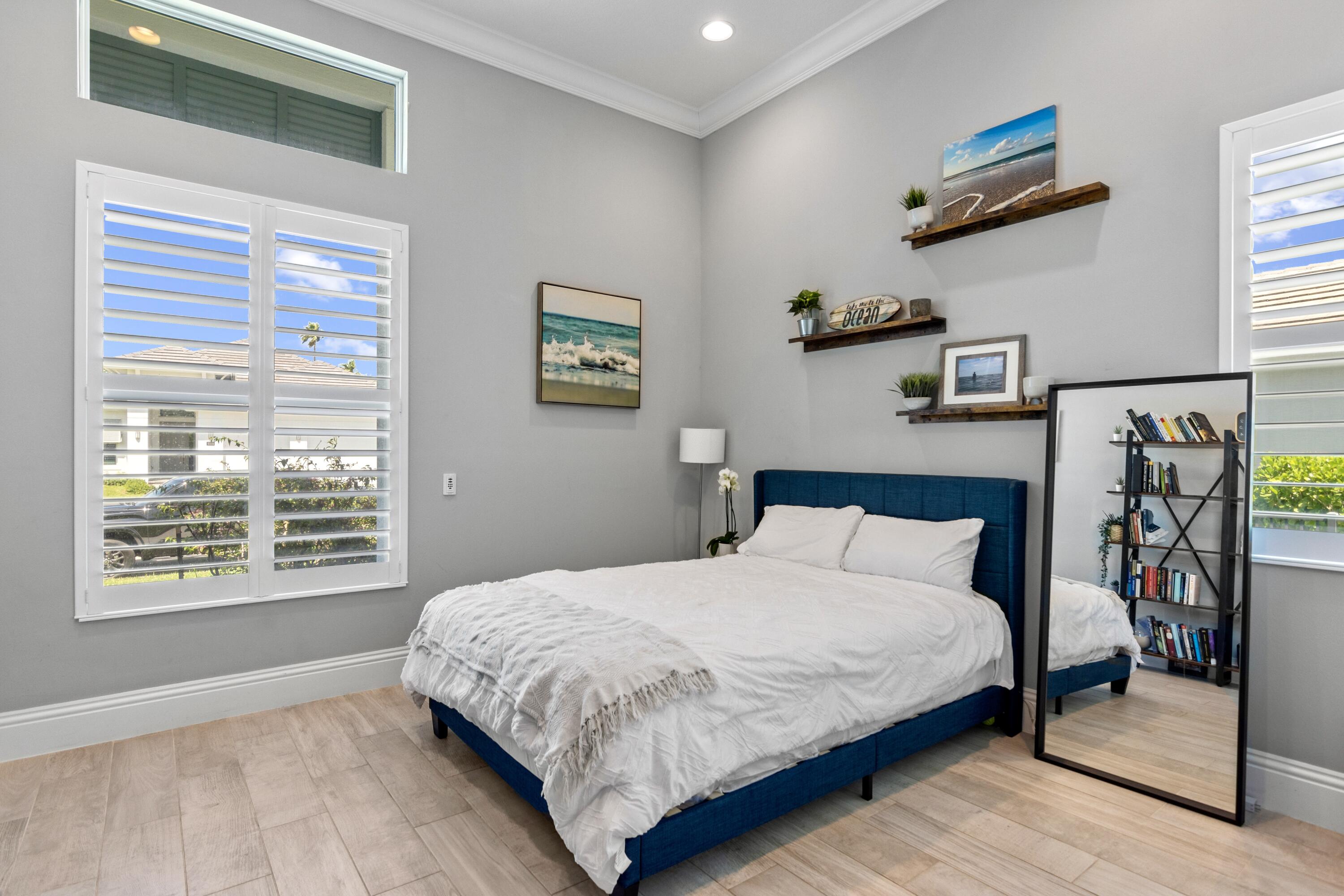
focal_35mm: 18
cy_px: 448
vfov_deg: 67.4
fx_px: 672
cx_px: 672
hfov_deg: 90.0
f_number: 6.3
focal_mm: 12
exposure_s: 1/10
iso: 320
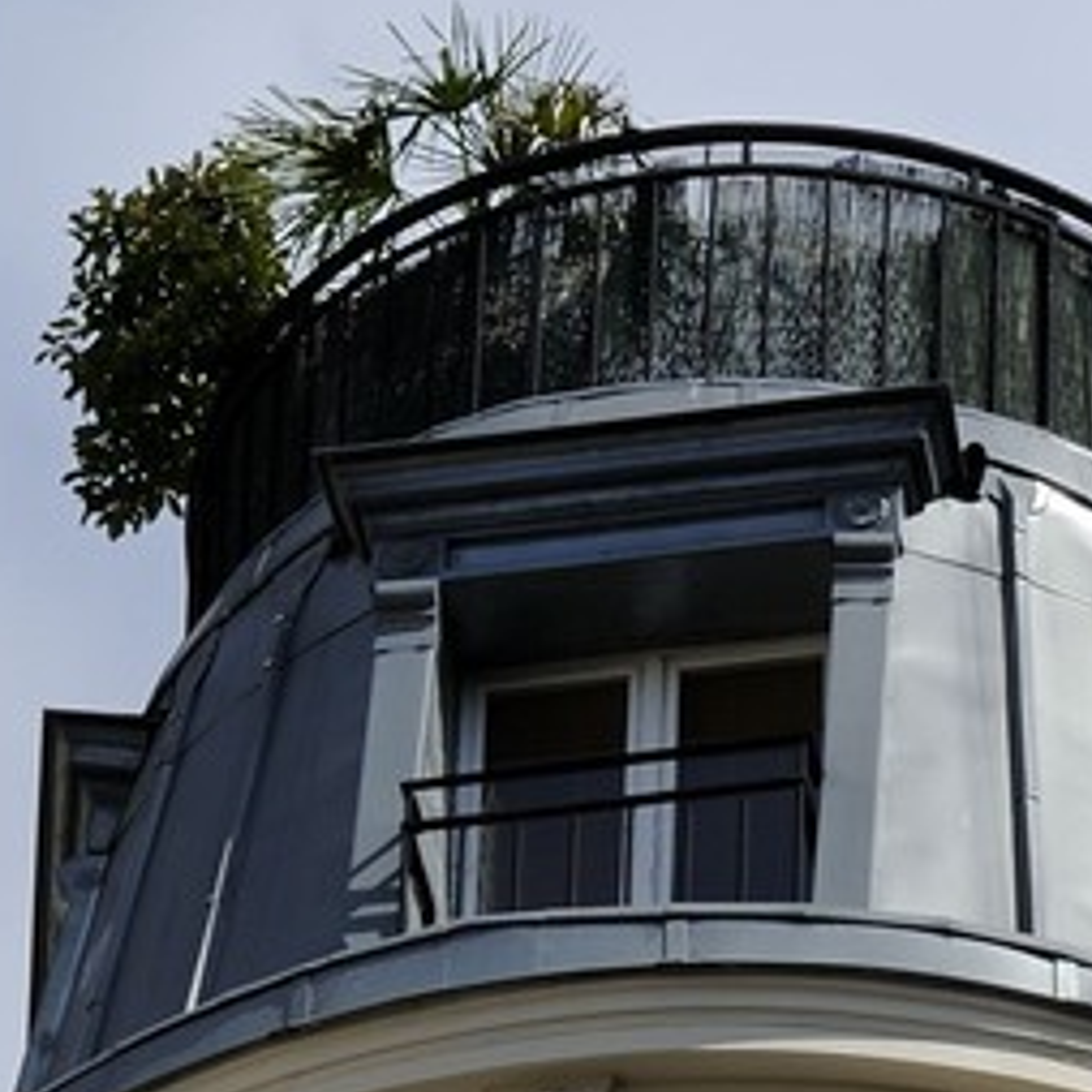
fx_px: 11457
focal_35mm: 321
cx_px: 924
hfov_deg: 5.5
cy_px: 2519
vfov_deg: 5.3
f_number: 16
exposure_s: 1/160
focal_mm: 60
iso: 200
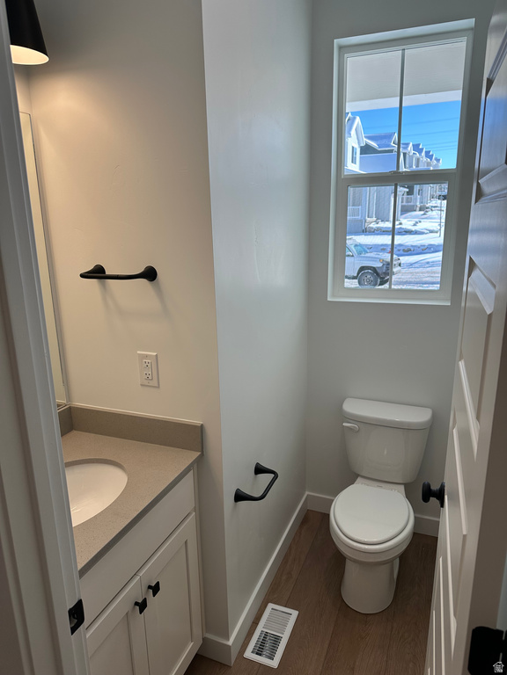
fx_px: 469
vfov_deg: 71.6
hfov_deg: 56.8
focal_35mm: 24
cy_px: 338
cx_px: 254
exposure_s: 1/745
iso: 80
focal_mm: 6.86
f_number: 1.78
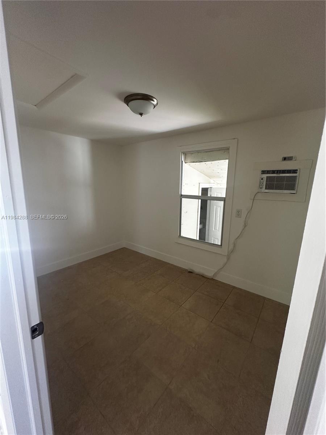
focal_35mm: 14
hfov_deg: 85.7
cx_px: 163
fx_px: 176
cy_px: 218
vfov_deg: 102.1
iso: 200
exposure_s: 1/99
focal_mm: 2.22
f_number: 2.2
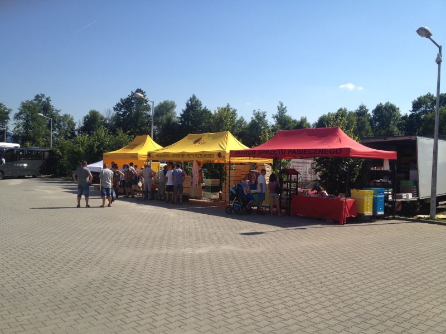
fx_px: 451
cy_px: 167
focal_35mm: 35
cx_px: 223
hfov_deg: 52.6
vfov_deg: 40.7
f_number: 2.4
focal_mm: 4.28
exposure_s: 1/2123
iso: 50
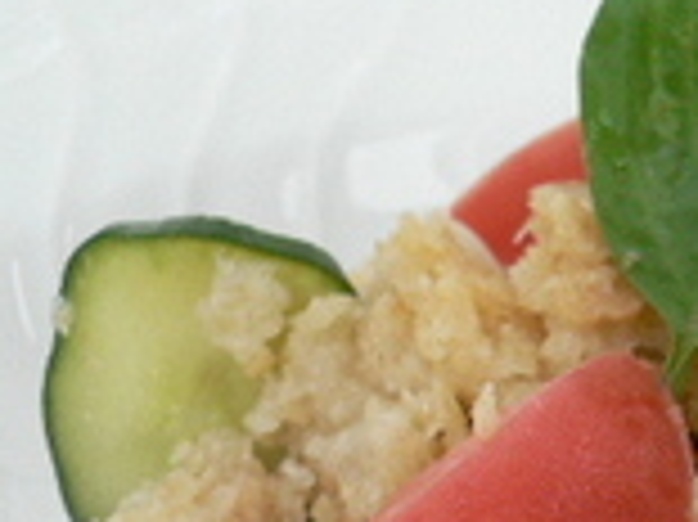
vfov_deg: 13.0
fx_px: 2277
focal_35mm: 113
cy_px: 493
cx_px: 766
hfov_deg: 16.9
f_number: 2.8
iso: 100
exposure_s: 1/60
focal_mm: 5.8
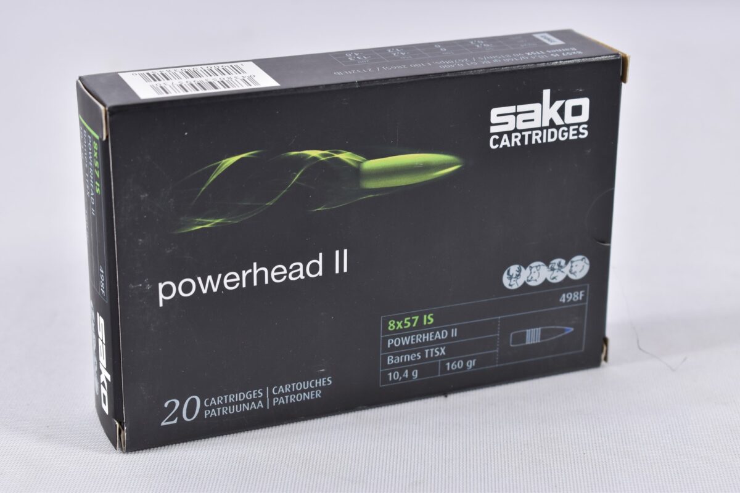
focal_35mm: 82
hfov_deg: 24.6
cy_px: 246
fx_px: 1696
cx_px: 370
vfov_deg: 16.6
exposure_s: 1/50
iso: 640
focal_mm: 55
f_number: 5.6
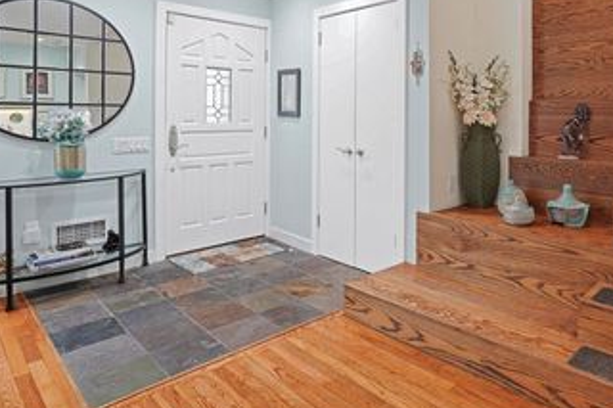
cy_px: 108
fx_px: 425
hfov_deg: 69.4
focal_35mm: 25
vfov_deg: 49.4
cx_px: 410
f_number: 8
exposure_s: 1/2.5
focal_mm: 16
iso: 500
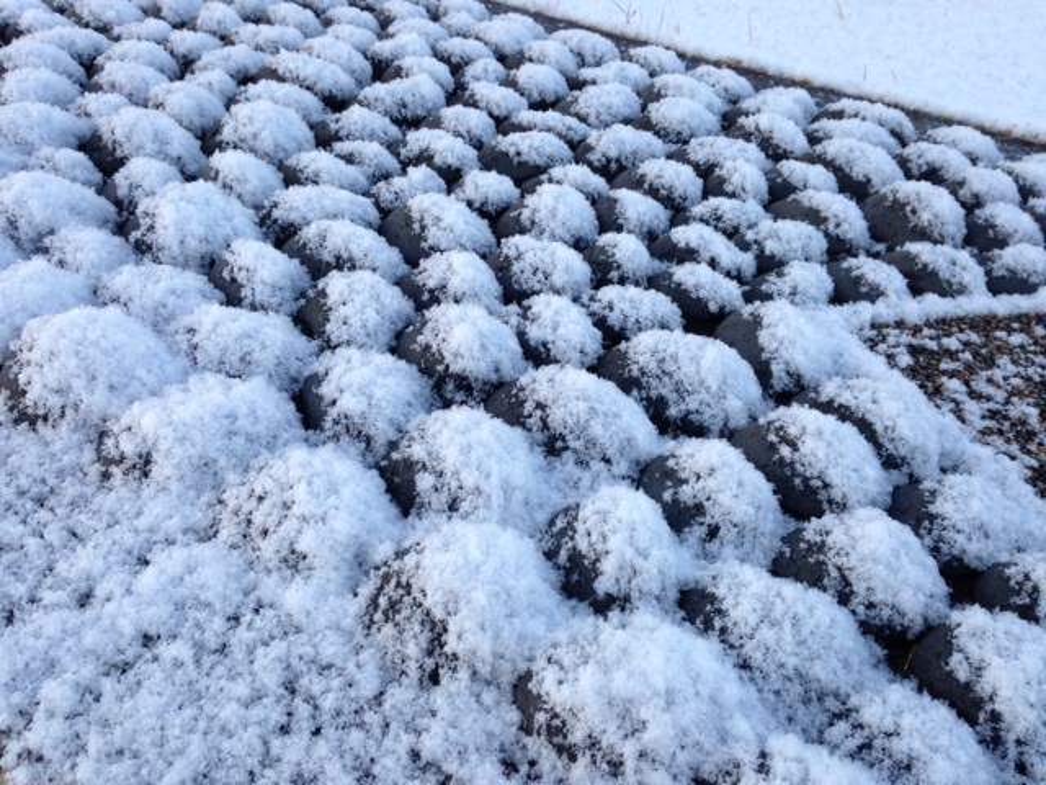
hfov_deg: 55.4
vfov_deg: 42.9
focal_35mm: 33
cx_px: 523
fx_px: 997
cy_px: 392
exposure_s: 1/138
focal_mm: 4.13
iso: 50
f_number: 2.4
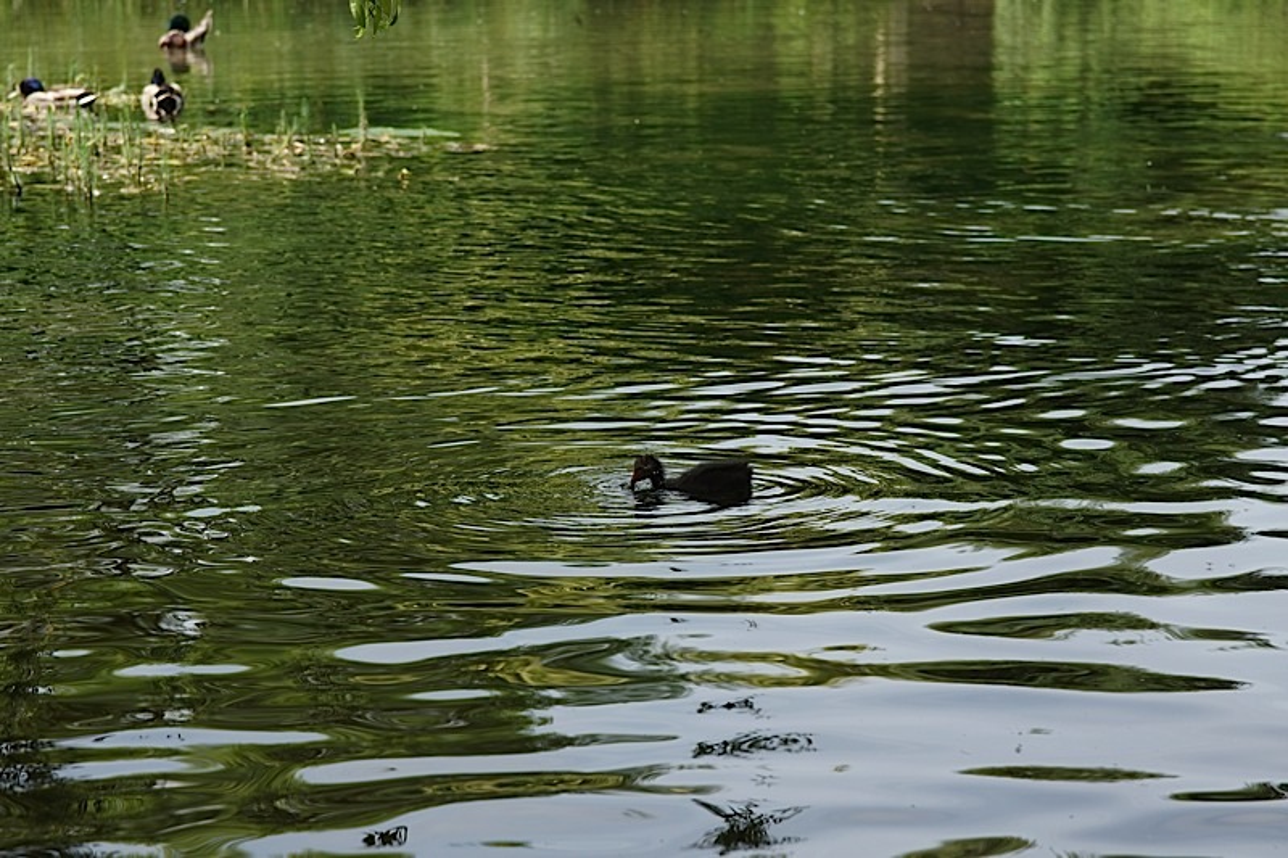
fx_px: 3756
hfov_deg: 19.5
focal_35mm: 105
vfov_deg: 13.0
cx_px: 644
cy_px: 429
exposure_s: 1/250
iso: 100
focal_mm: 70
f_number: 5.6
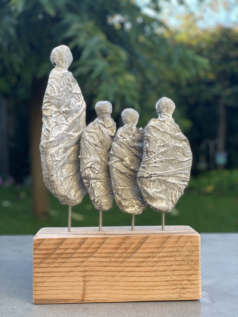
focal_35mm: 52
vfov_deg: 36.8
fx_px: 477
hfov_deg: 28.0
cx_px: 119
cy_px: 158
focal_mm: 6
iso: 40
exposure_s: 1/122
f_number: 2
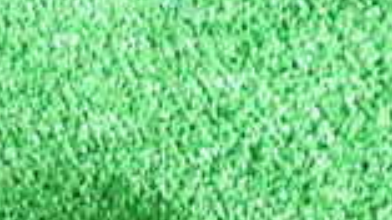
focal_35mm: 104
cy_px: 410
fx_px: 1080
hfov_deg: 18.1
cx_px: -210
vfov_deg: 10.8
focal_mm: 4.5
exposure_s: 1/30
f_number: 2
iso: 800
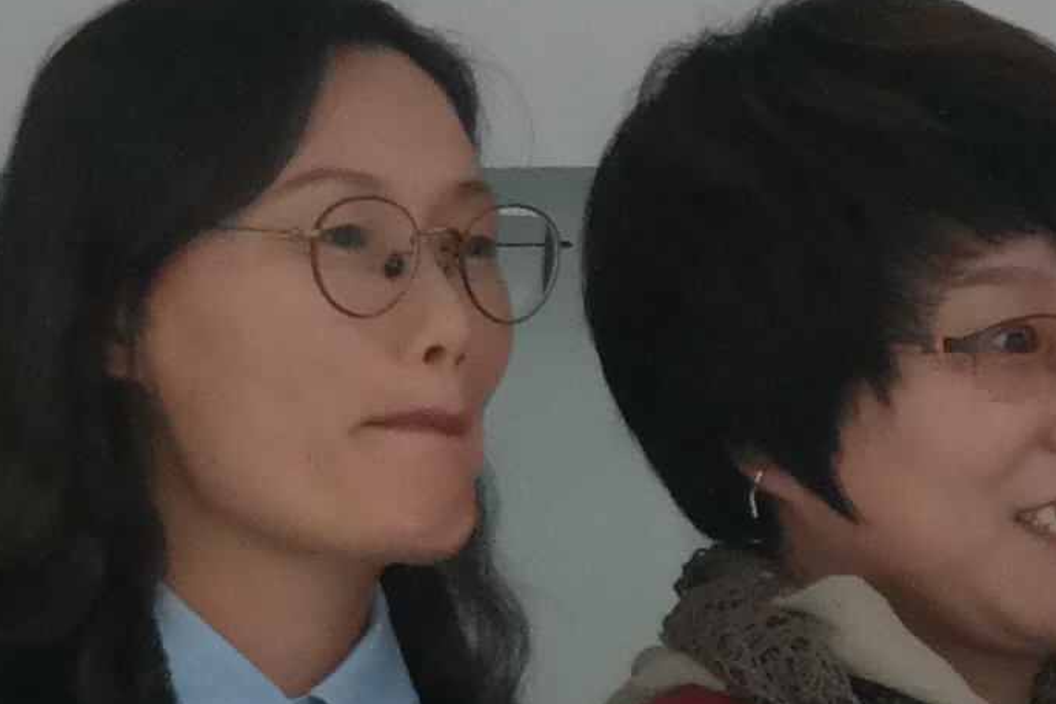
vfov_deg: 3.4
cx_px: 1789
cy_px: 1659
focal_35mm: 399
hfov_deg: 5.1
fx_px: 11700
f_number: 4.5
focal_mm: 33
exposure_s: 1/60
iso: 1600
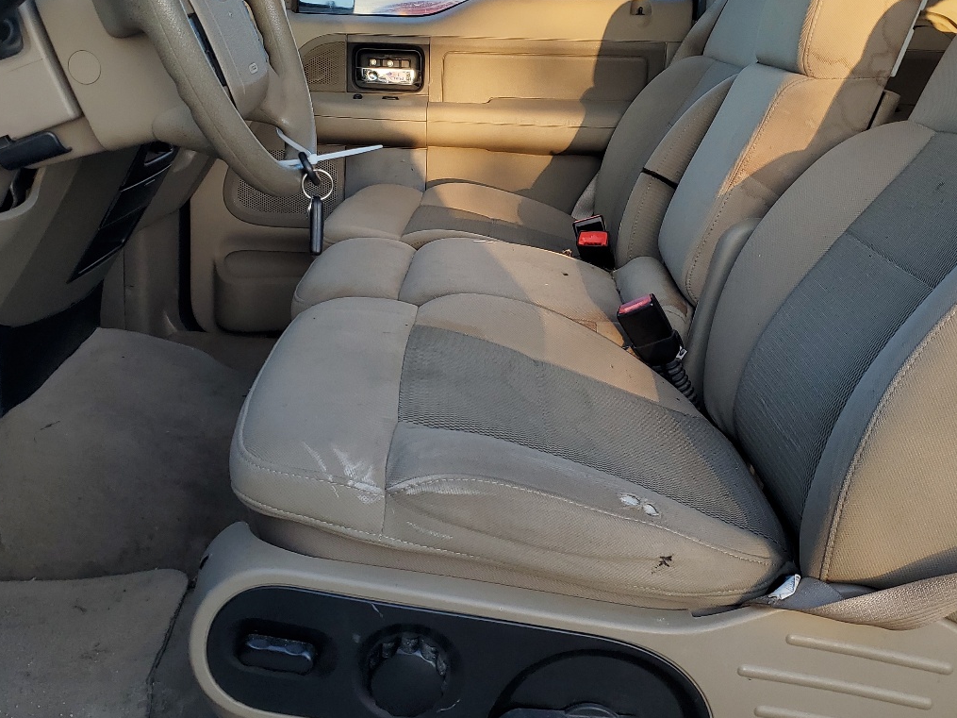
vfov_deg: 35.0
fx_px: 1133
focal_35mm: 41
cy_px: 275
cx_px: 501
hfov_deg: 45.8
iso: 50
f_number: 1.5
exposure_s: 1/312
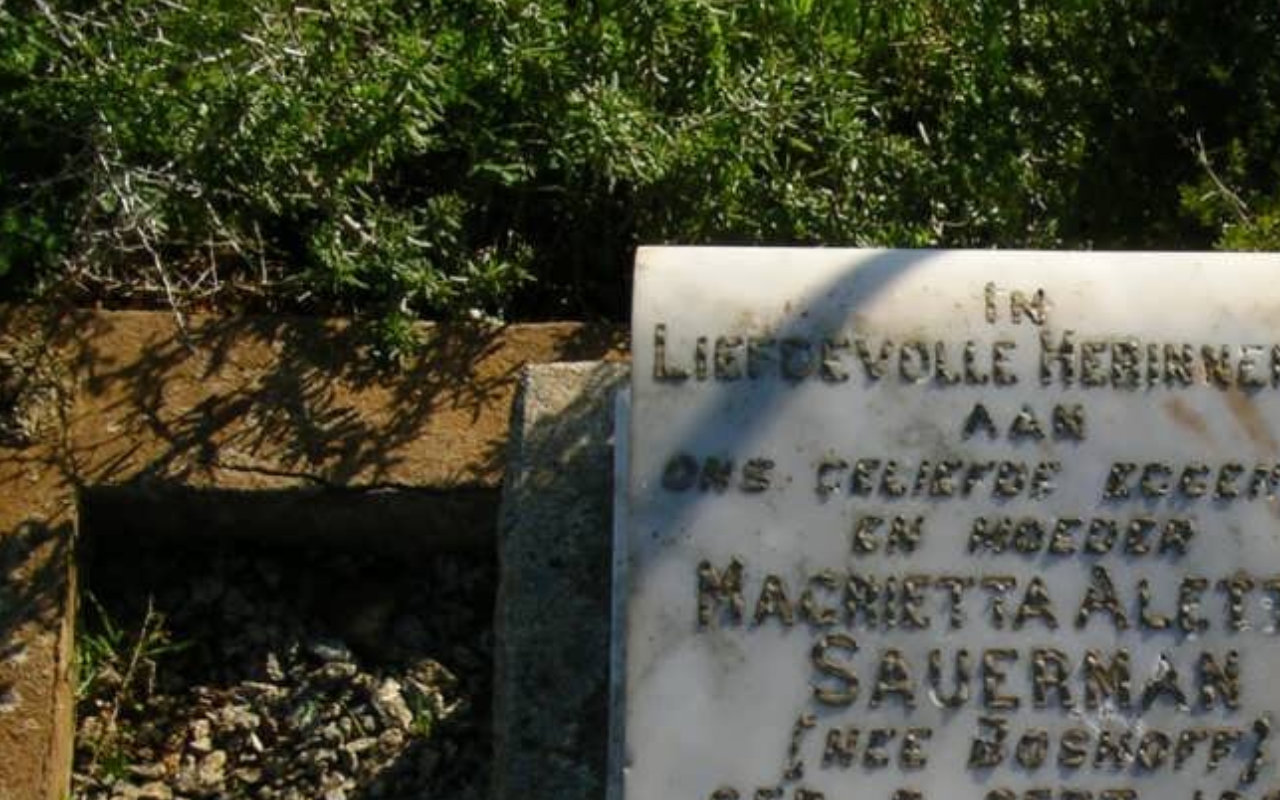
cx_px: 1031
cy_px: 762
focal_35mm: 95
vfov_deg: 13.6
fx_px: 3314
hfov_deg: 21.6
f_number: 7.5
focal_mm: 7.5
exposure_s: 1/125
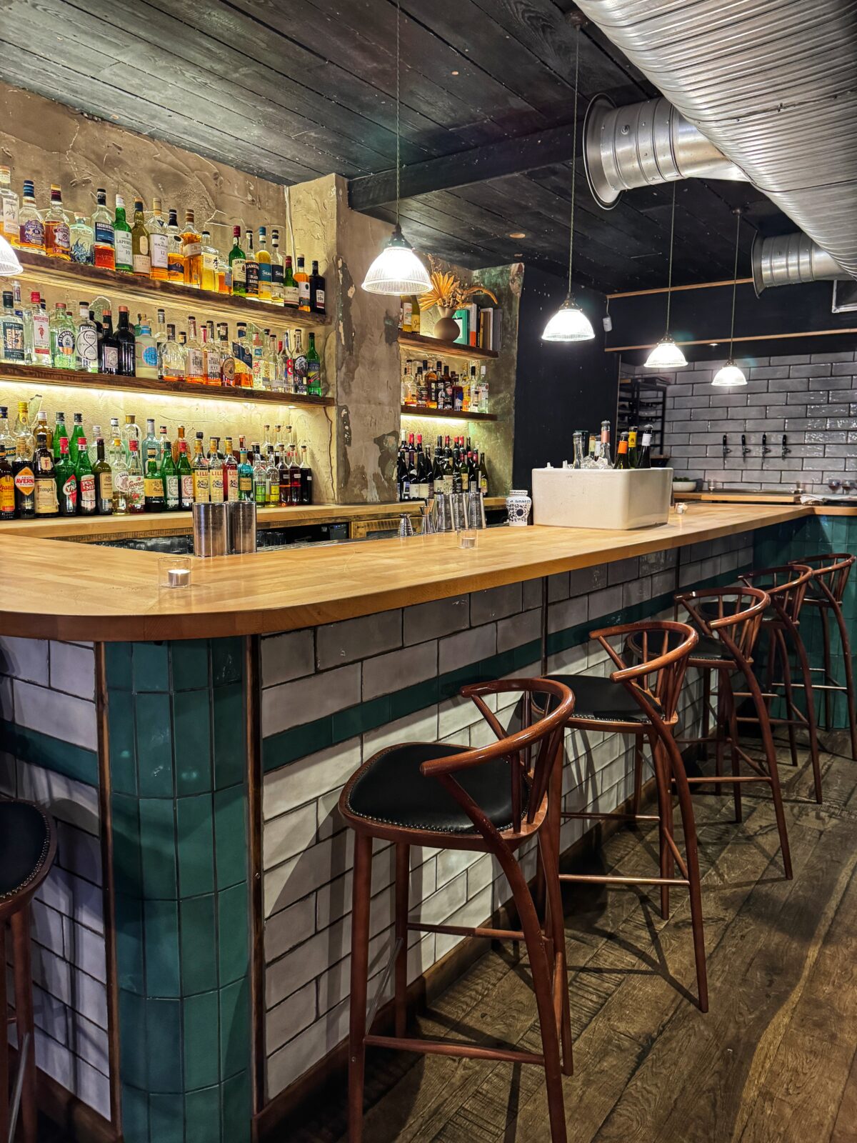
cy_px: 572
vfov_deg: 71.6
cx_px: 428
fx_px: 792
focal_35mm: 24
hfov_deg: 56.8
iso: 500
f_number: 1.78
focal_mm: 6.76
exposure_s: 1/50
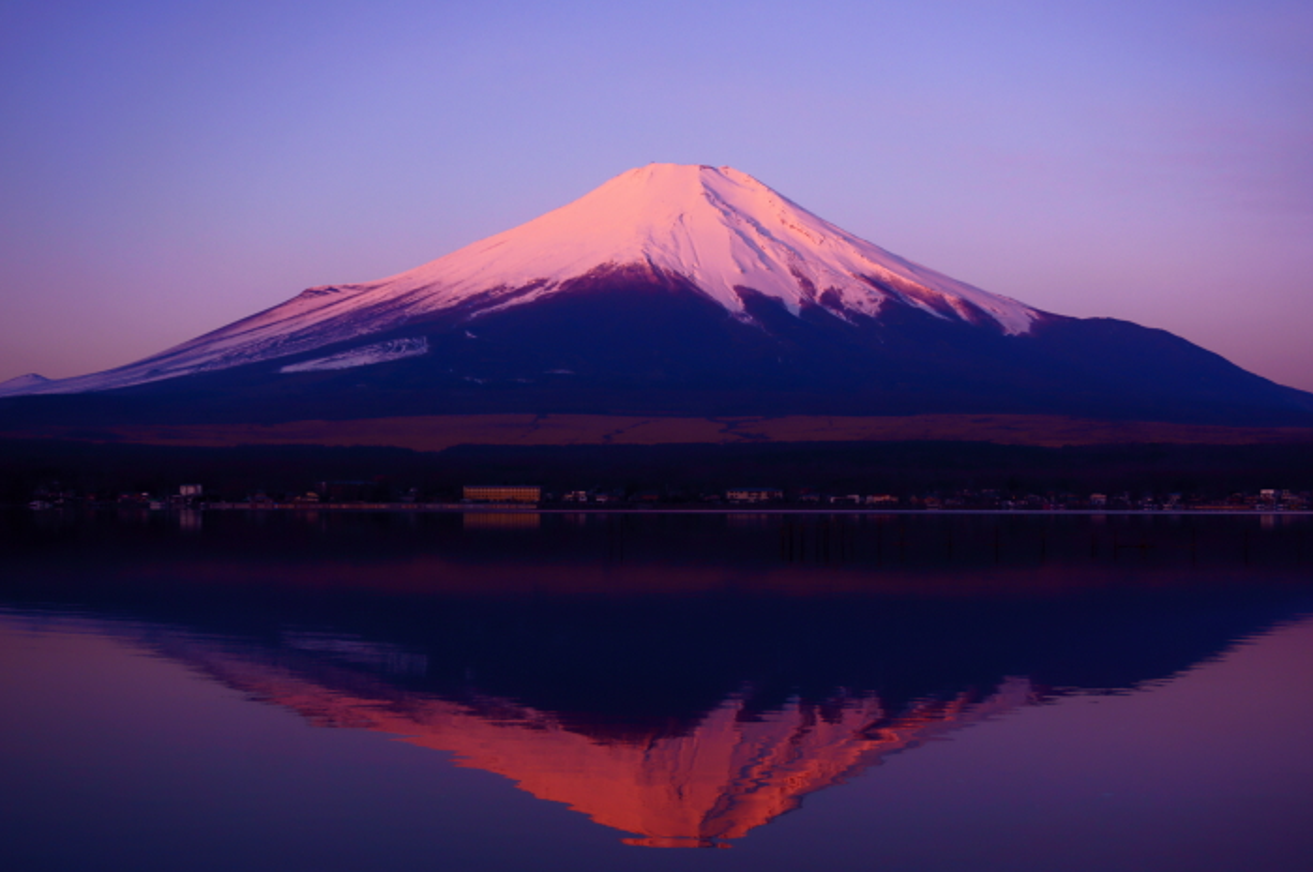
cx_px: 694
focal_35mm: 48
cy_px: 496
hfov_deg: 41.1
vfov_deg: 28.0
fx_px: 1749
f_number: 4.5
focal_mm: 28
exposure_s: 1/60
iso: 100
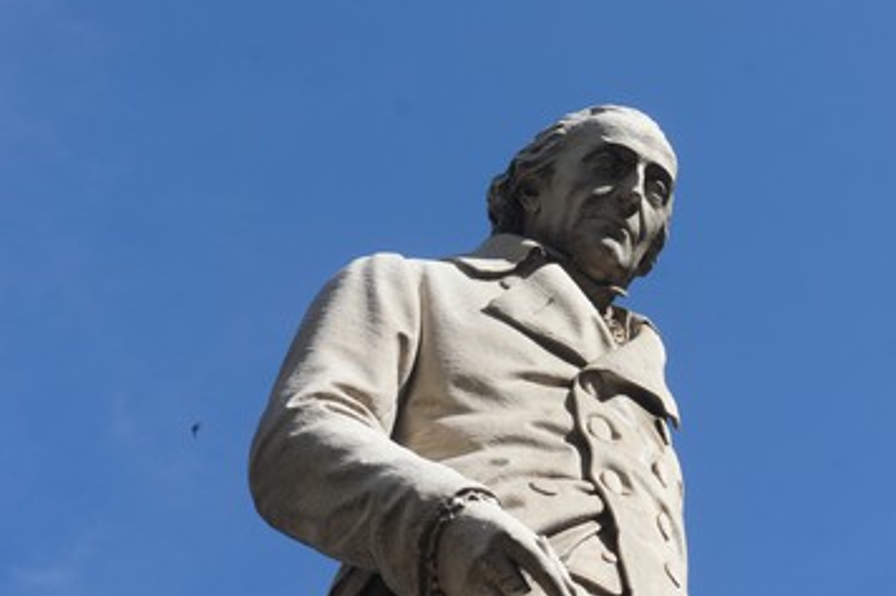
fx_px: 2653
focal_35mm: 107
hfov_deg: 19.1
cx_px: 556
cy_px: 294
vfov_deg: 12.8
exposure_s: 1/320
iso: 200
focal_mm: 55
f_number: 9
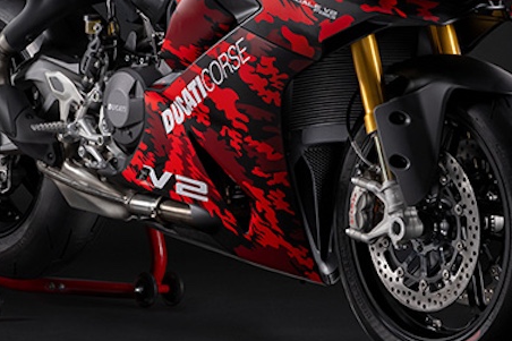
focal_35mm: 279
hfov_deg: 7.4
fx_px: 3966
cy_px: 18
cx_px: 213
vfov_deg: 4.9
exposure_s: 1/125
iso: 100
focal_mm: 105
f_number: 11
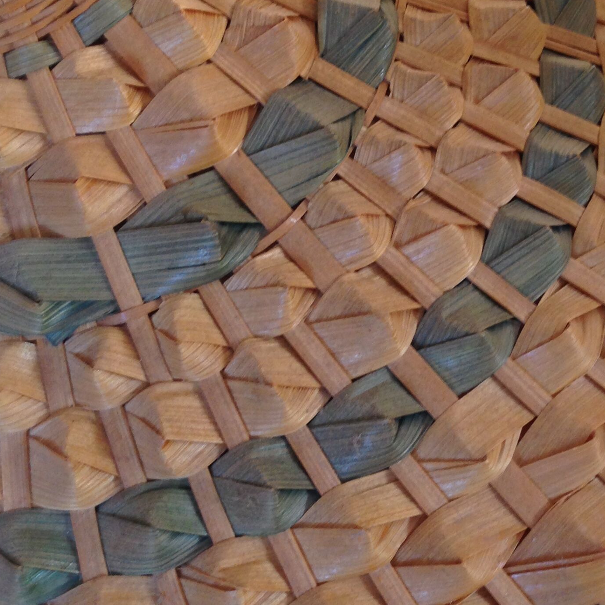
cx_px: 383
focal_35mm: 69
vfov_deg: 25.0
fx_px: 1364
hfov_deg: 24.9
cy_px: 310
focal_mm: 4.12
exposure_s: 1/20
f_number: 2.4
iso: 64
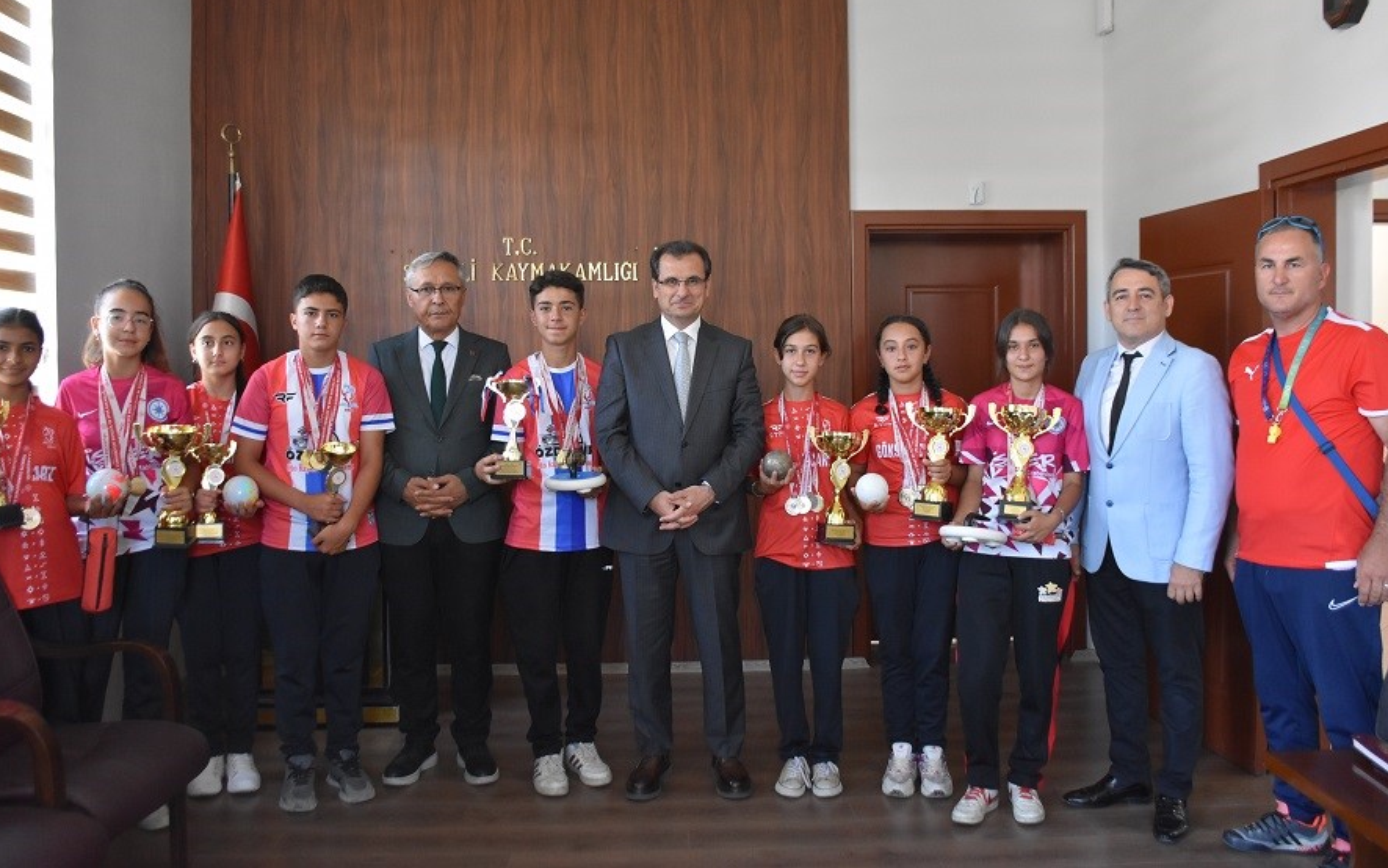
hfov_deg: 61.2
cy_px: 401
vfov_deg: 40.6
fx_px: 1173
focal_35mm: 31
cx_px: 689
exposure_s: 1/60
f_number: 4
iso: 2200
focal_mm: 20
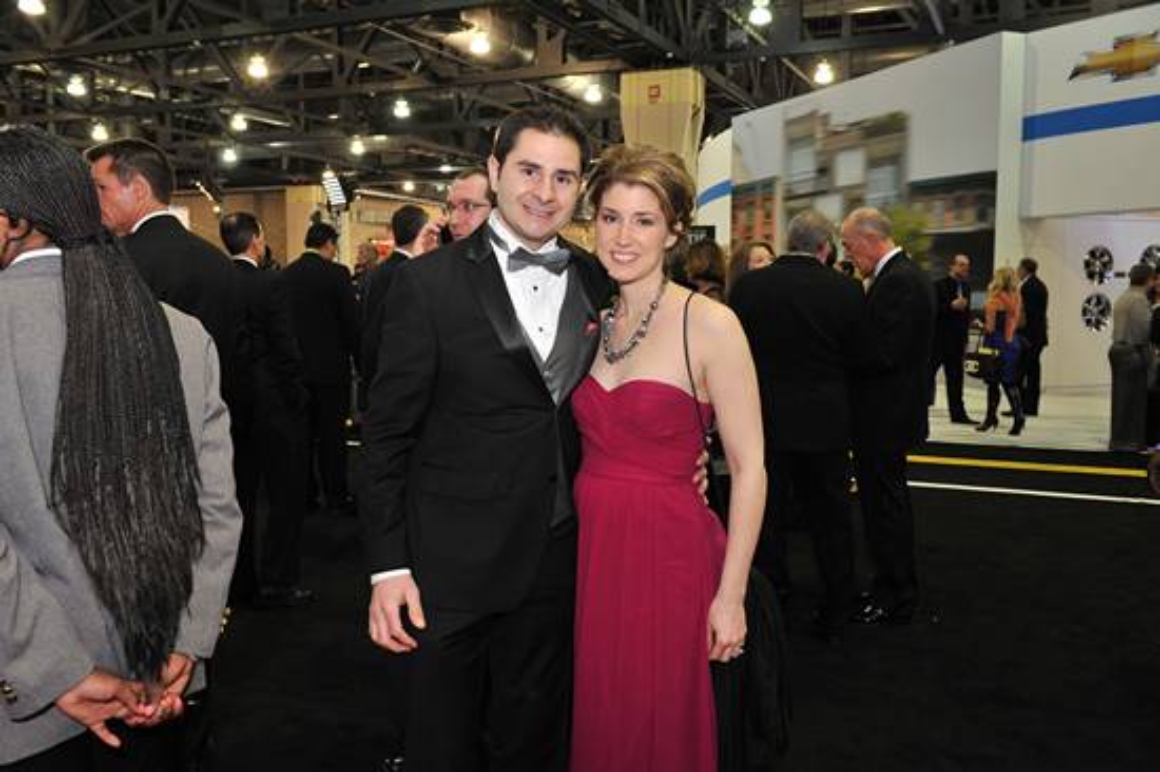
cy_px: 386
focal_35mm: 32
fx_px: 1030
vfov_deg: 41.1
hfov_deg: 58.7
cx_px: 580
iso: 1250
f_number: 5.6
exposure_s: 1/125
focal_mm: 32
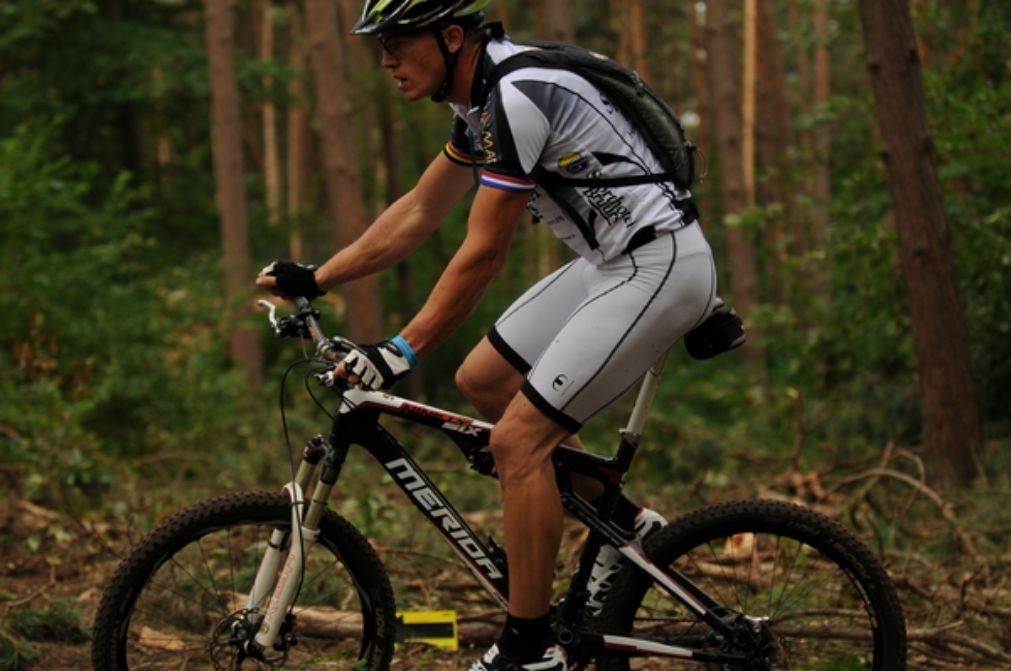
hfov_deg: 19.5
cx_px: 506
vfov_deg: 13.0
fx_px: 2944
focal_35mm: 105
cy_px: 336
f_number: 2.8
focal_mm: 70
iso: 200
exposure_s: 1/800
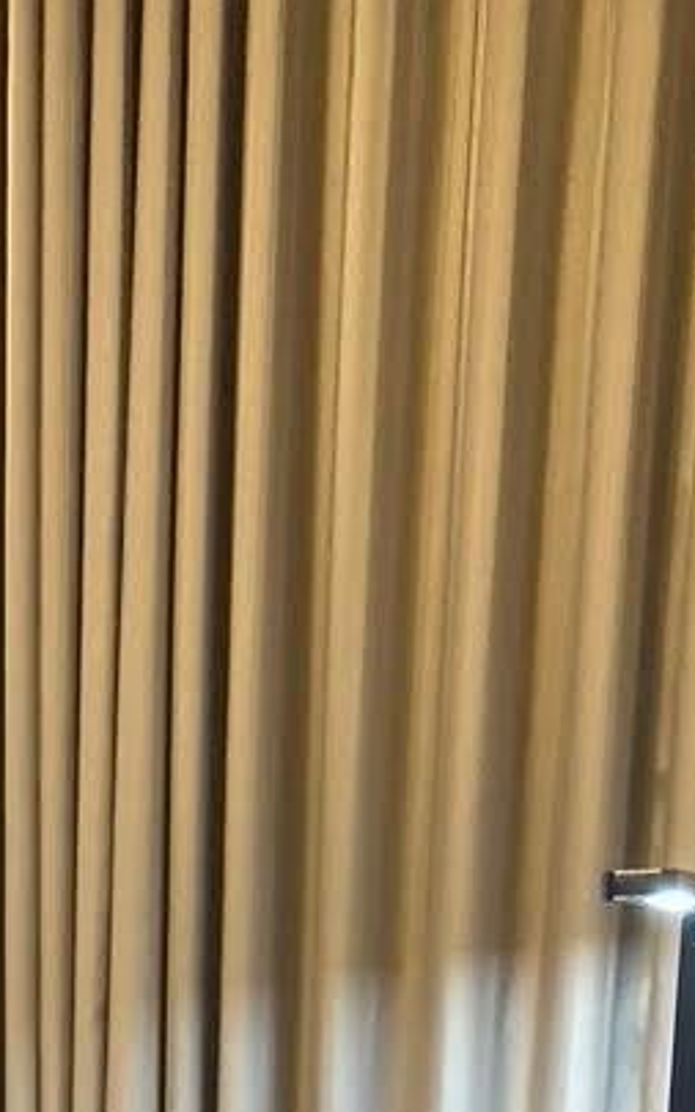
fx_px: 2274
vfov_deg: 24.7
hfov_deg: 17.2
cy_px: 1351
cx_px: 143
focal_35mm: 75
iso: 80
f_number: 1.8
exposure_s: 1/5
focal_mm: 3.99
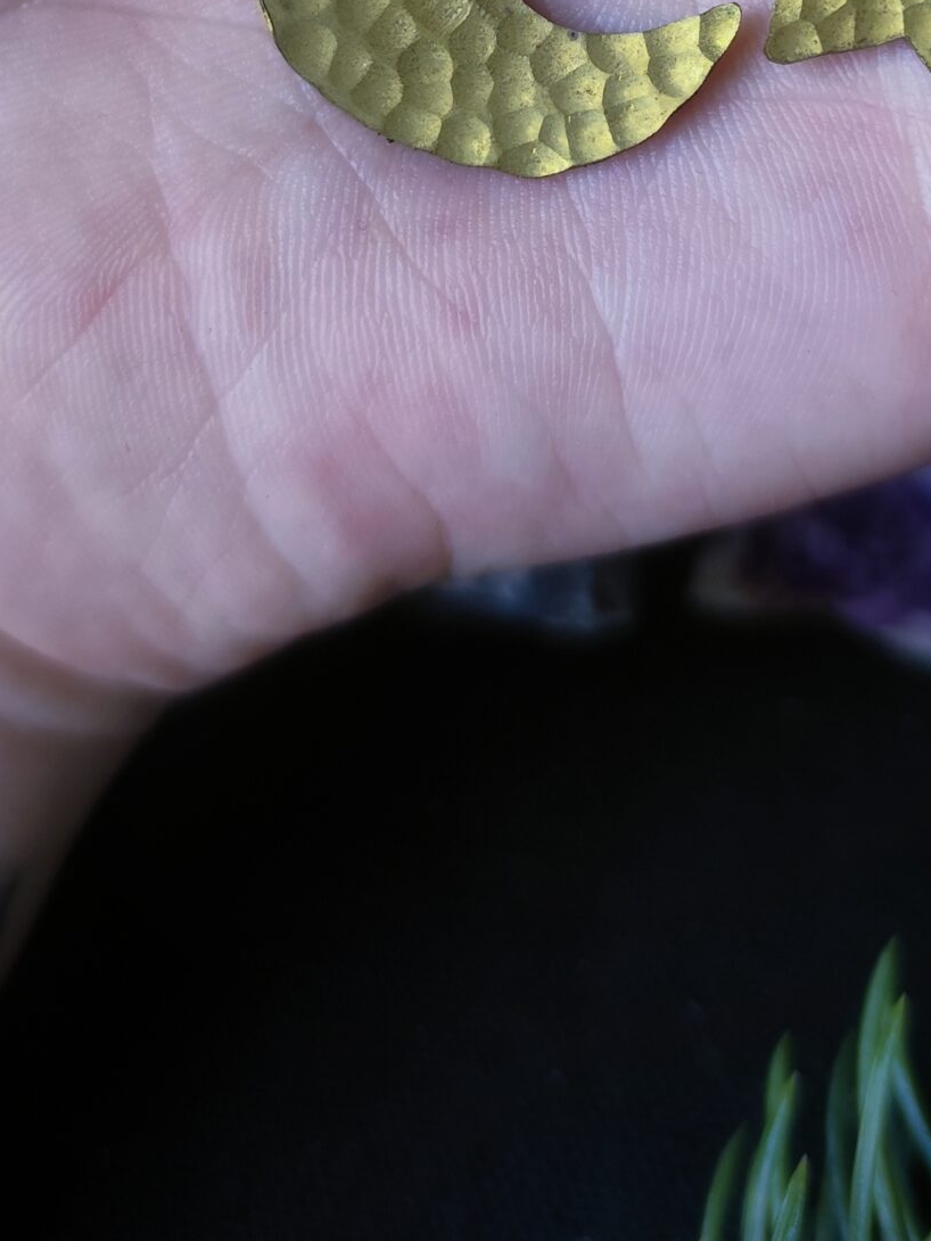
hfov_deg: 26.8
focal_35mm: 54
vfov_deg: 32.5
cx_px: 638
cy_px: -16
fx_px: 1936
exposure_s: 1/100
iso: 250
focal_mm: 6.19
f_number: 1.65
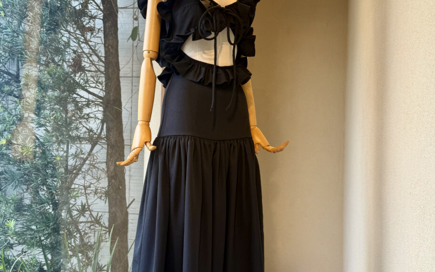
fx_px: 439
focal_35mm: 37
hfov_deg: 52.7
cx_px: 208
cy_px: 174
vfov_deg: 34.2
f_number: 1.78
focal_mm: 6.76
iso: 64
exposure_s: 1/120
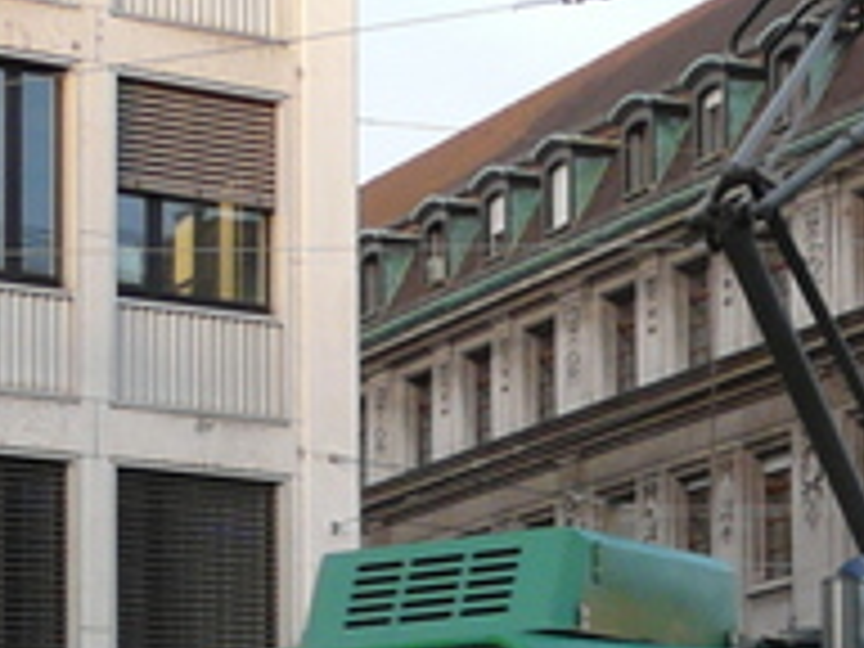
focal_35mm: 146
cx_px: 1004
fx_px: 3644
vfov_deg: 9.8
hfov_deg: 13.2
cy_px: 990
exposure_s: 1/125
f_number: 3.2
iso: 100
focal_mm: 4.6
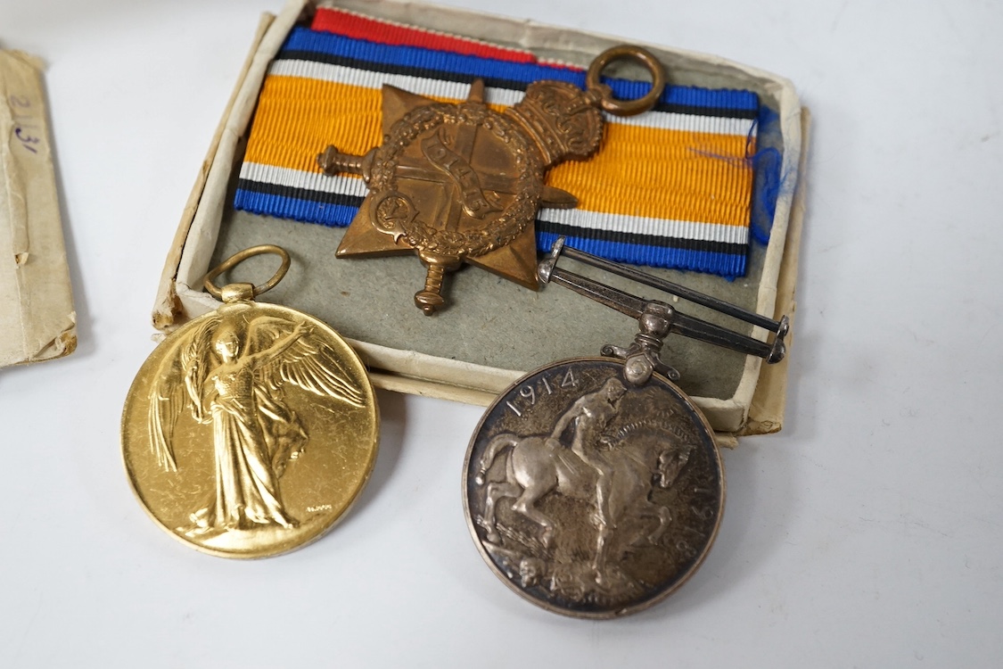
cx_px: 502
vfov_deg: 29.9
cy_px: 334
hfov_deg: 43.6
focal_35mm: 45
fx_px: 1254
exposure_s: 1/100
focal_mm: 30
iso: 1600
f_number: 5.6
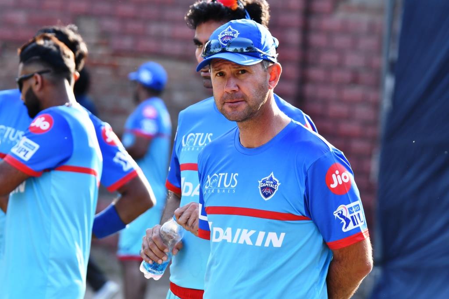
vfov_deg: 4.6
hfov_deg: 6.9
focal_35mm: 300
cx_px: 224
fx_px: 3742
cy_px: 150
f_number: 6.3
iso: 320
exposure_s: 1/500
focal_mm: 200
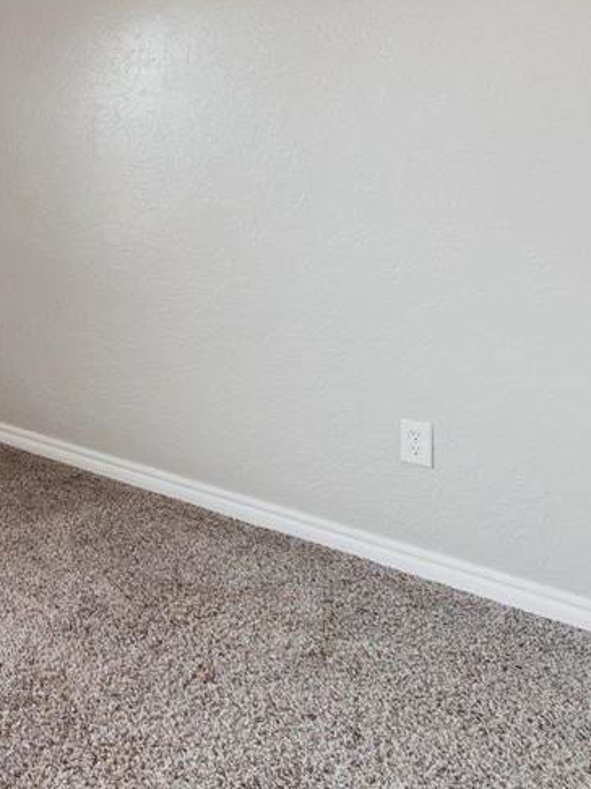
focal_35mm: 38
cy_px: 158
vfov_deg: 46.4
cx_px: -140
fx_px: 866
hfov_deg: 31.0
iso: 200
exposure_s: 1/40
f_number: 6.3
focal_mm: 10
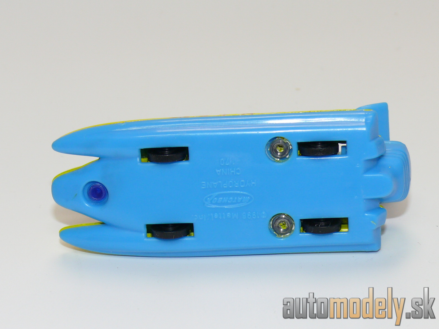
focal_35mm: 95
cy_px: 164
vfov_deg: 15.6
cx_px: 220
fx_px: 1205
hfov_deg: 20.7
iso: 100
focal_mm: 12.9
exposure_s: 1/30
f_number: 4
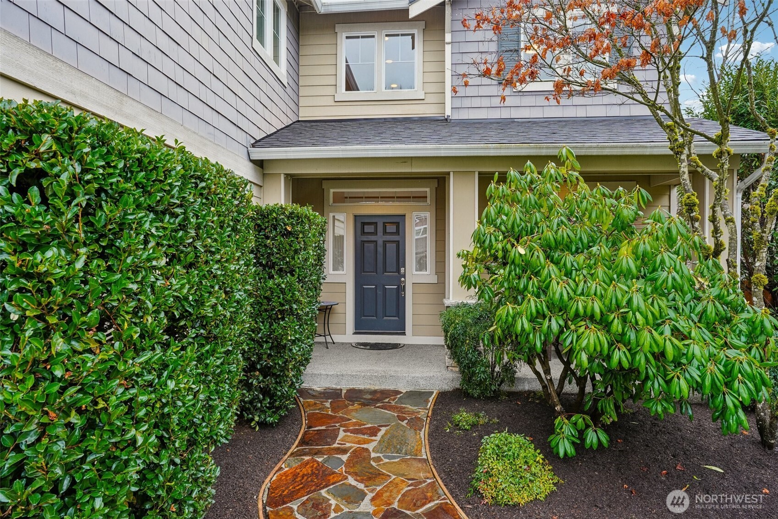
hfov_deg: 78.6
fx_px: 475
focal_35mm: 22
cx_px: 389
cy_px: 260
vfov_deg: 57.2
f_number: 8
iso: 400
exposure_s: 1/20
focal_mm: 22
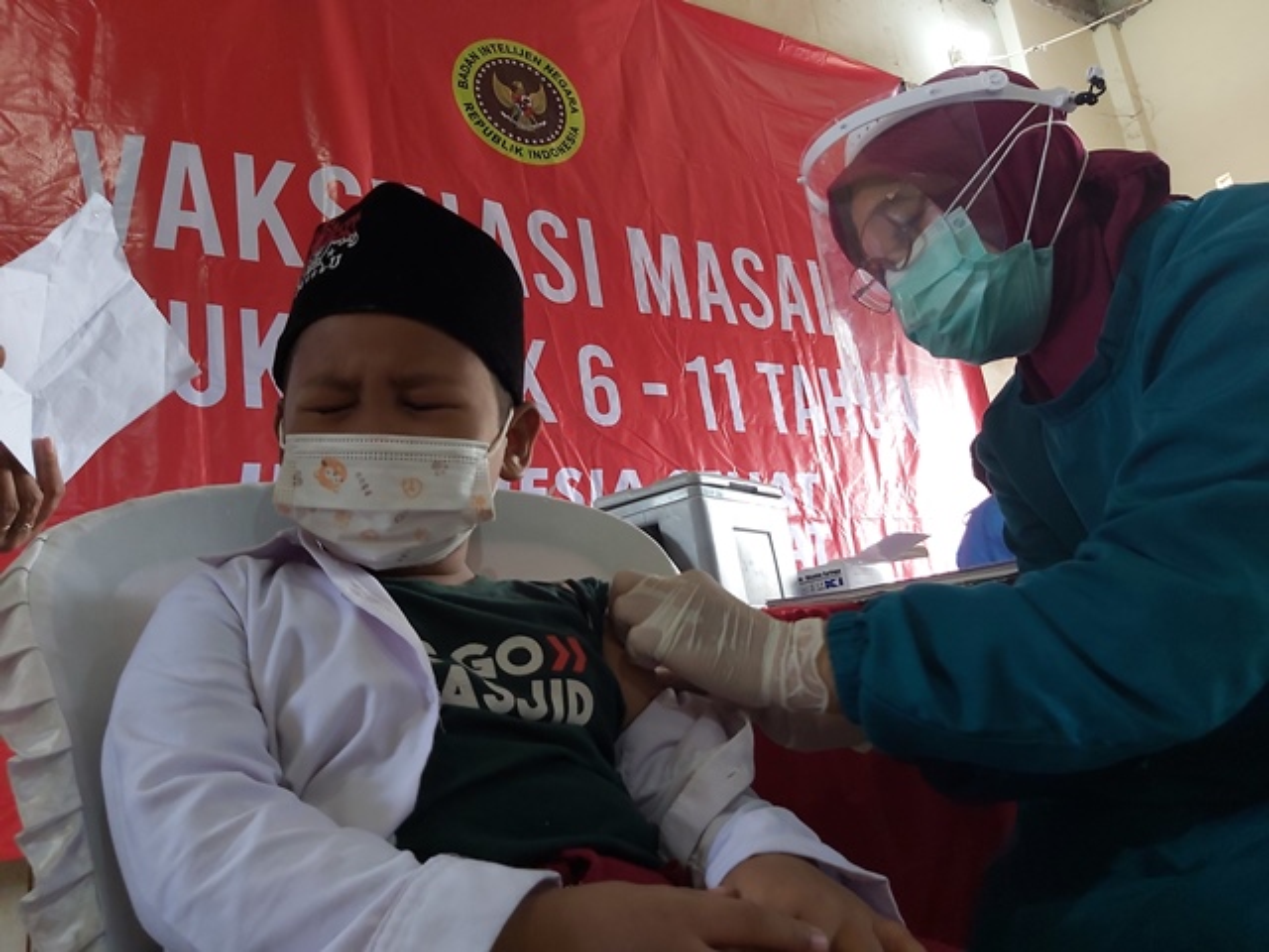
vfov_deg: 53.1
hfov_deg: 67.3
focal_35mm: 26
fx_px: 953
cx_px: 634
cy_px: 476
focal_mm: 3.92
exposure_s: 1/50
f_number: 1.7
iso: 160
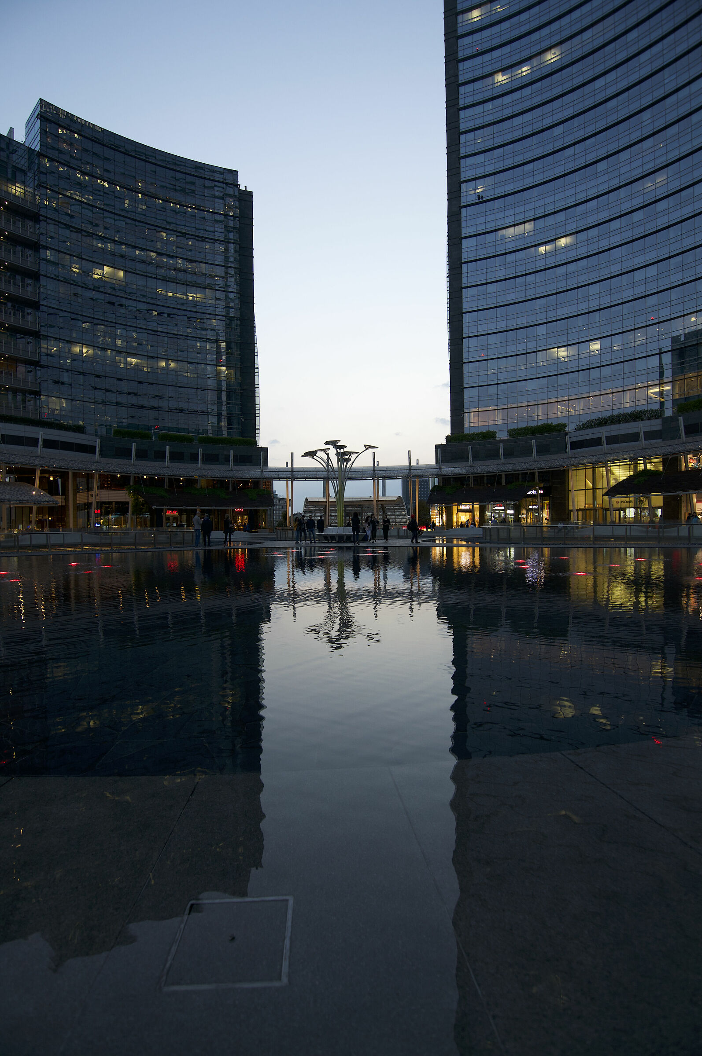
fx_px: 484
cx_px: 351
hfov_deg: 71.9
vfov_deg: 95.0
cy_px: 528
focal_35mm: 16
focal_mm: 11
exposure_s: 1/50
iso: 200
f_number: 3.5
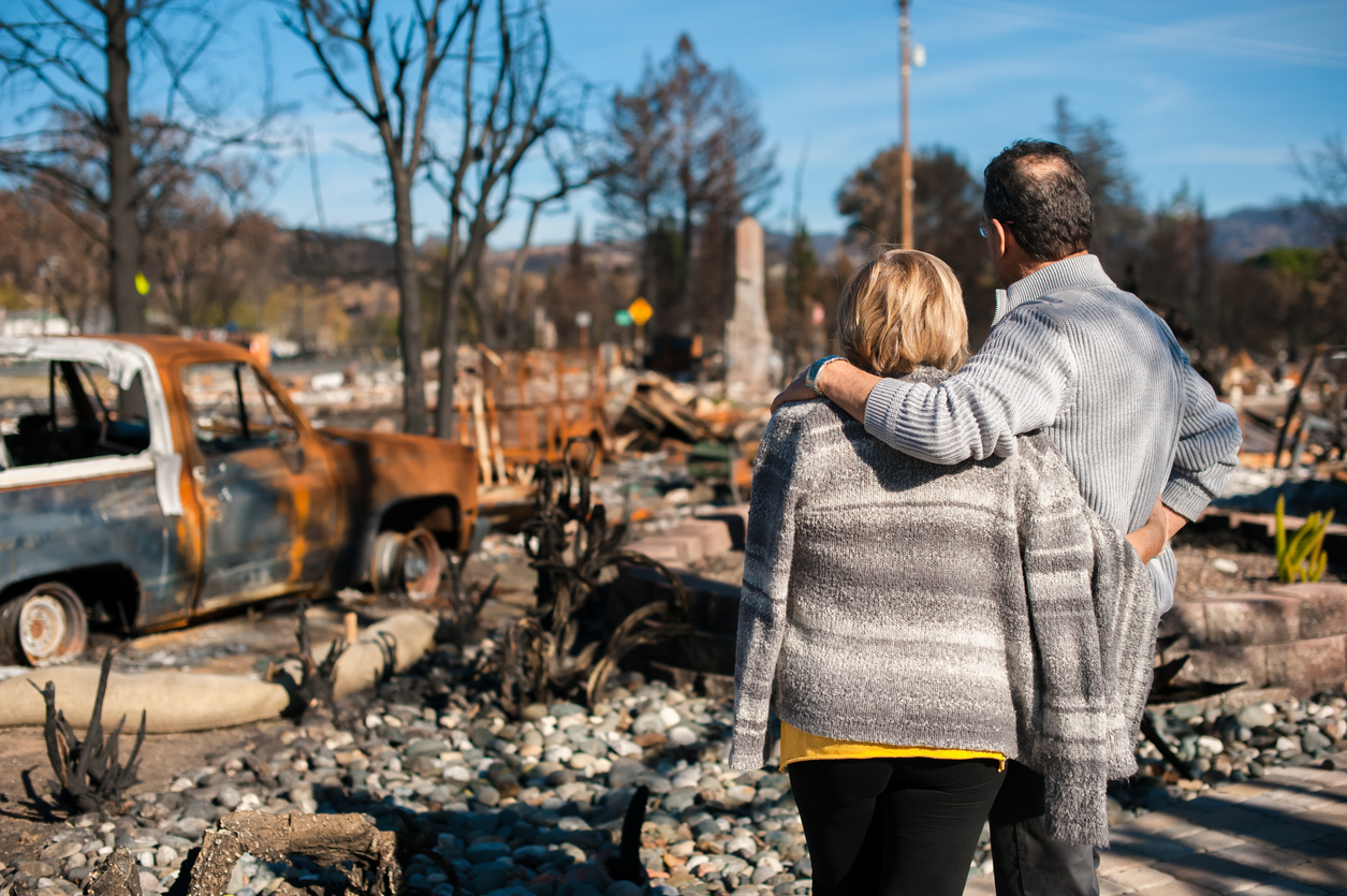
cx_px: 674
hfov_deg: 39.6
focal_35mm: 50
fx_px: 1870
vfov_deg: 27.0
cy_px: 448
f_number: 2.8
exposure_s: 1/5000
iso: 200
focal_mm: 50
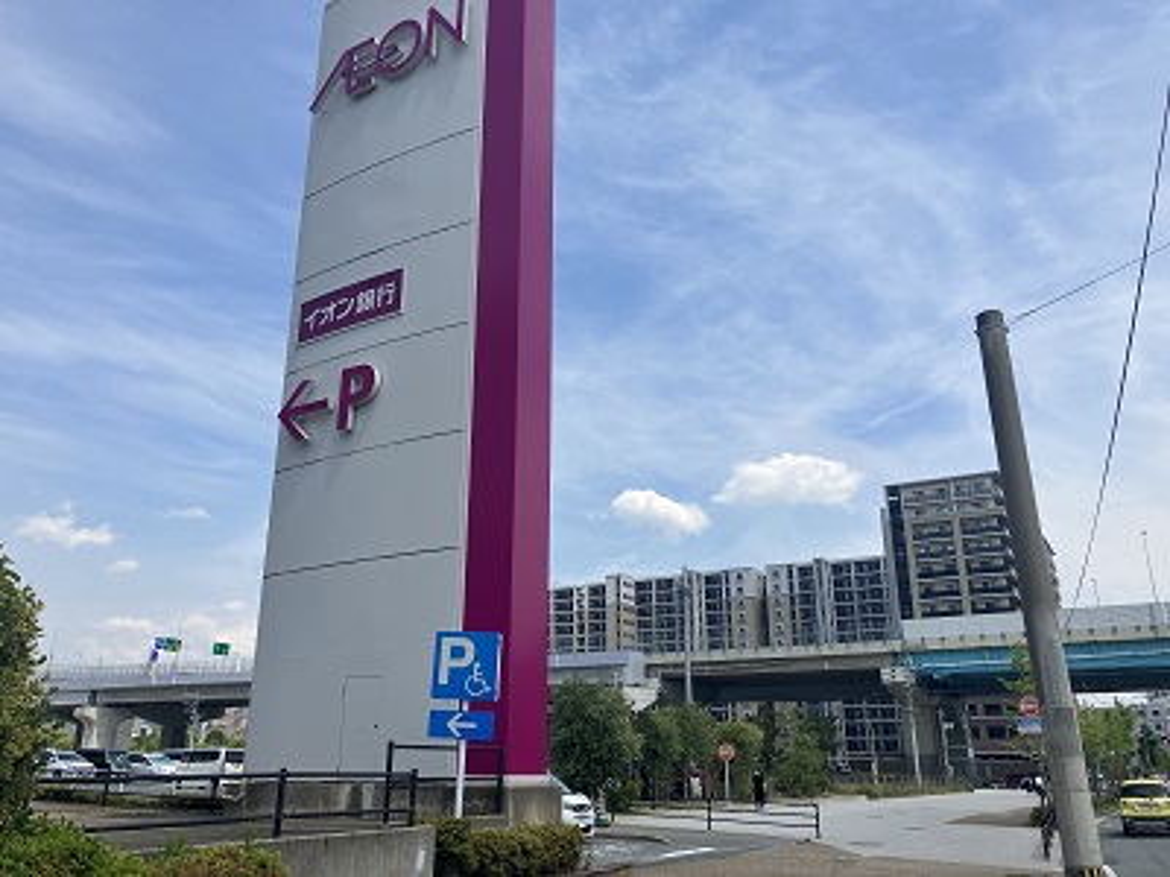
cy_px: 438
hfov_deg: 63.4
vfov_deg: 49.7
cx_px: 585
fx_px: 946
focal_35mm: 28
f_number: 1.8
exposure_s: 1/2857
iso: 32
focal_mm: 3.99
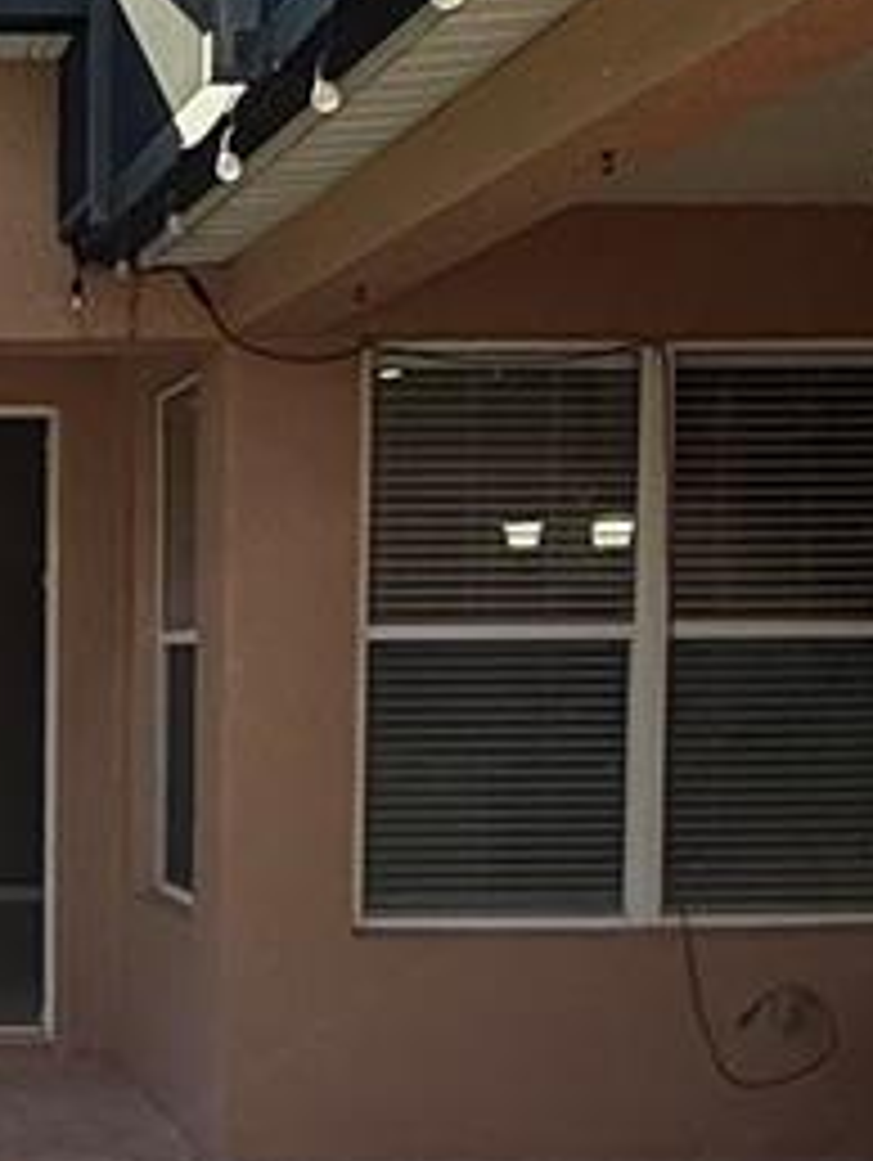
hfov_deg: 20.7
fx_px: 2182
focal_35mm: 65
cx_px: -252
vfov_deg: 29.4
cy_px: 832
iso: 64
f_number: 2.2
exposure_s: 1/338
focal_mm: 2.22
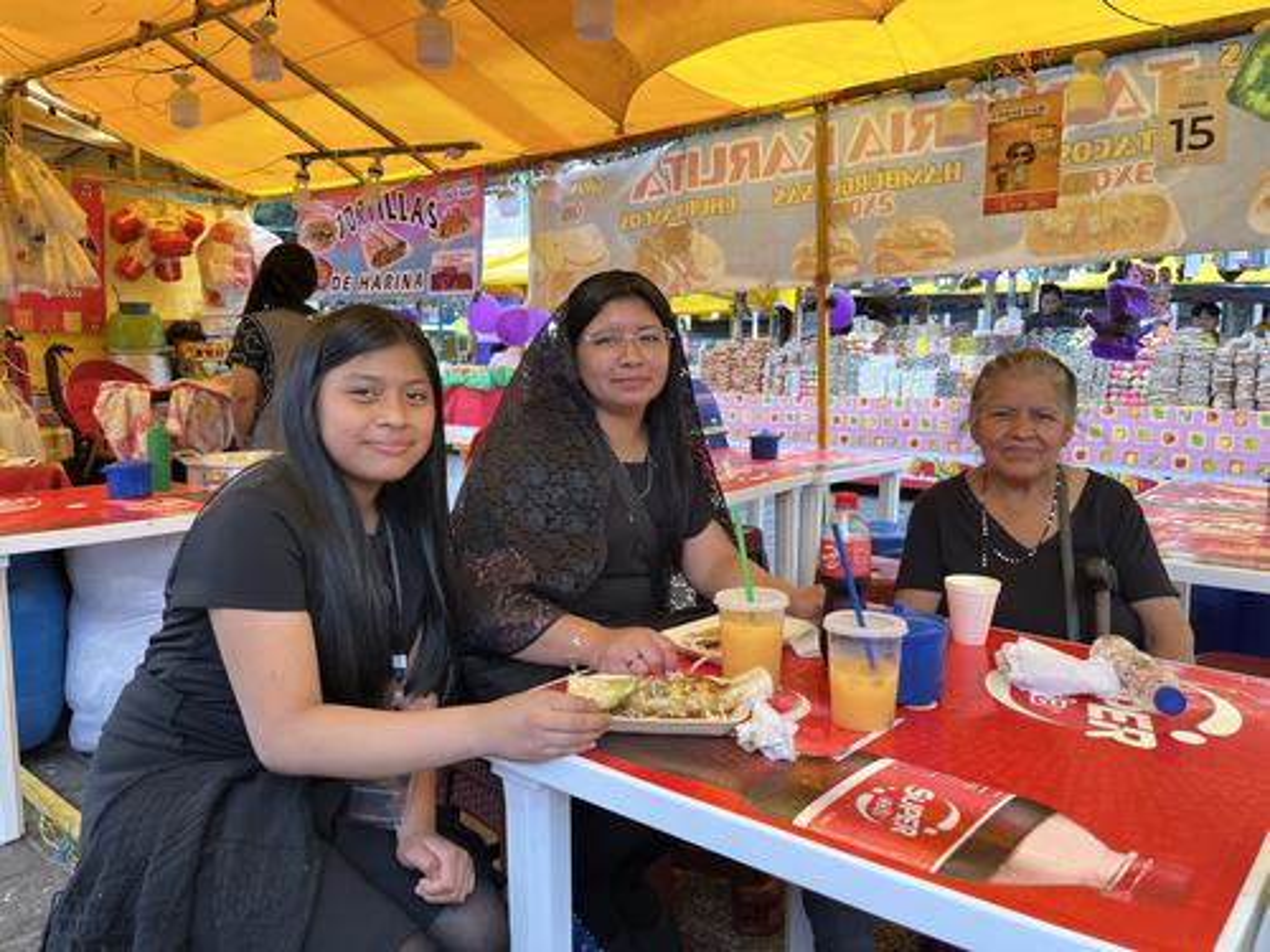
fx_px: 954
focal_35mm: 26
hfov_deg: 67.3
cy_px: 476
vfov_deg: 53.1
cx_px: 635
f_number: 1.6
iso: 50
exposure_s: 1/120
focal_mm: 5.1
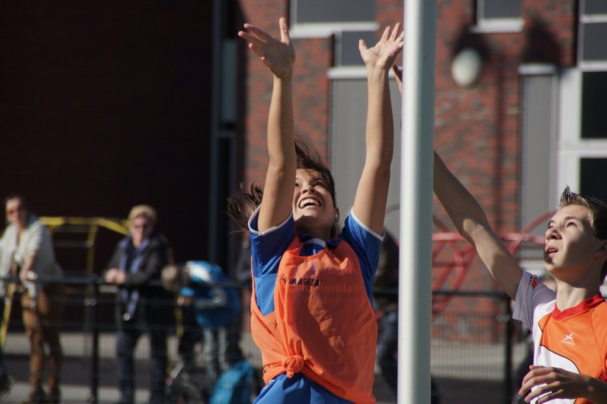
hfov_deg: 5.5
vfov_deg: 3.7
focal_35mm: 375
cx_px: 304
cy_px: 202
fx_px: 6321
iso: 250
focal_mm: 250
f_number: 7.1
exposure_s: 1/1000
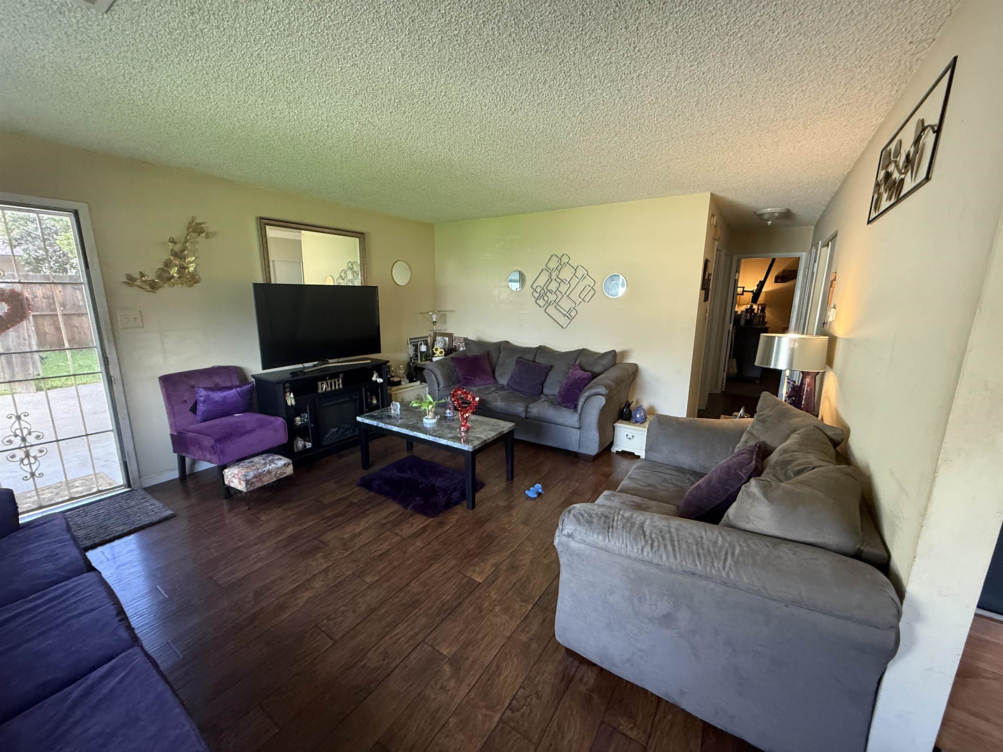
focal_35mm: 14
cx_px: 502
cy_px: 376
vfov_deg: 85.7
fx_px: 406
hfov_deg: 102.1
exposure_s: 1/60
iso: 400
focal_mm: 2.22
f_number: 2.2
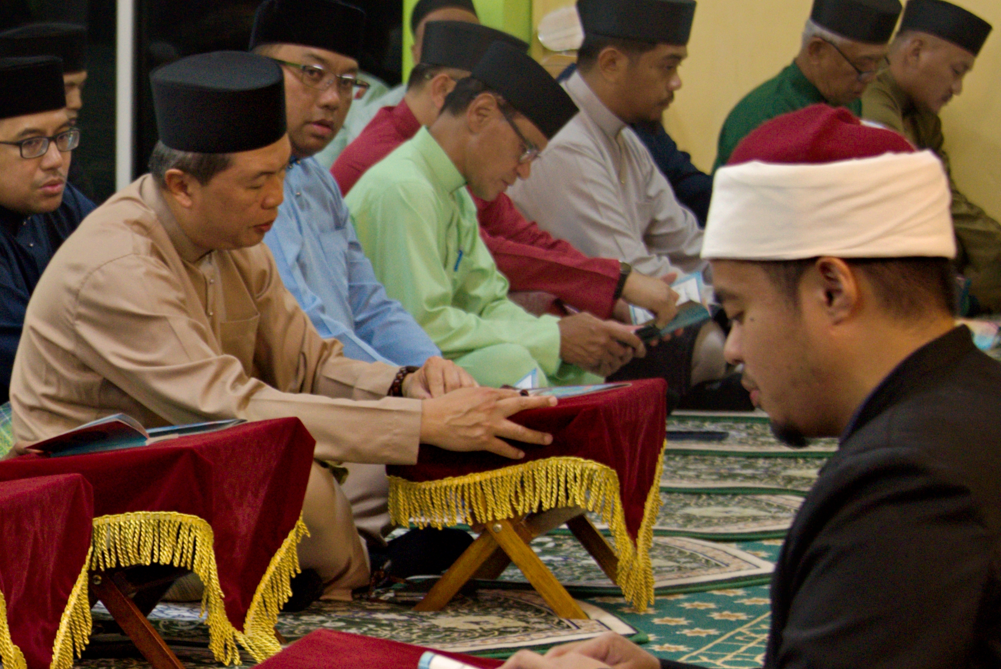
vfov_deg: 8.2
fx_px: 4646
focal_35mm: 167
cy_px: 459
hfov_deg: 12.1
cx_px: -131
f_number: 4.8
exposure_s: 1/40
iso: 800
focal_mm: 65
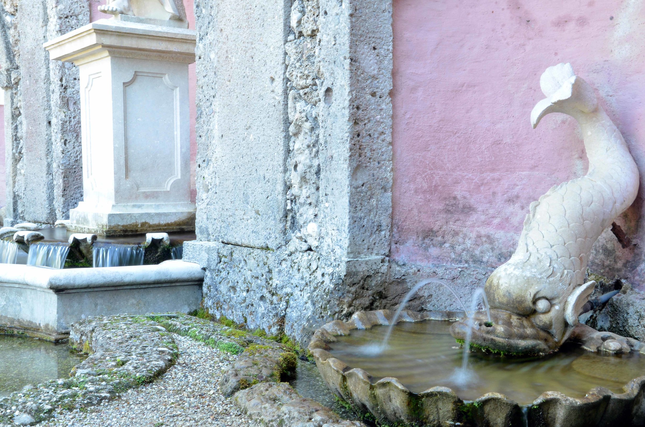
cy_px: 214
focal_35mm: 42
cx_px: 322
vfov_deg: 31.7
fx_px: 751
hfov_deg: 46.5
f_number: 22
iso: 200
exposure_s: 1.6
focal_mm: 28
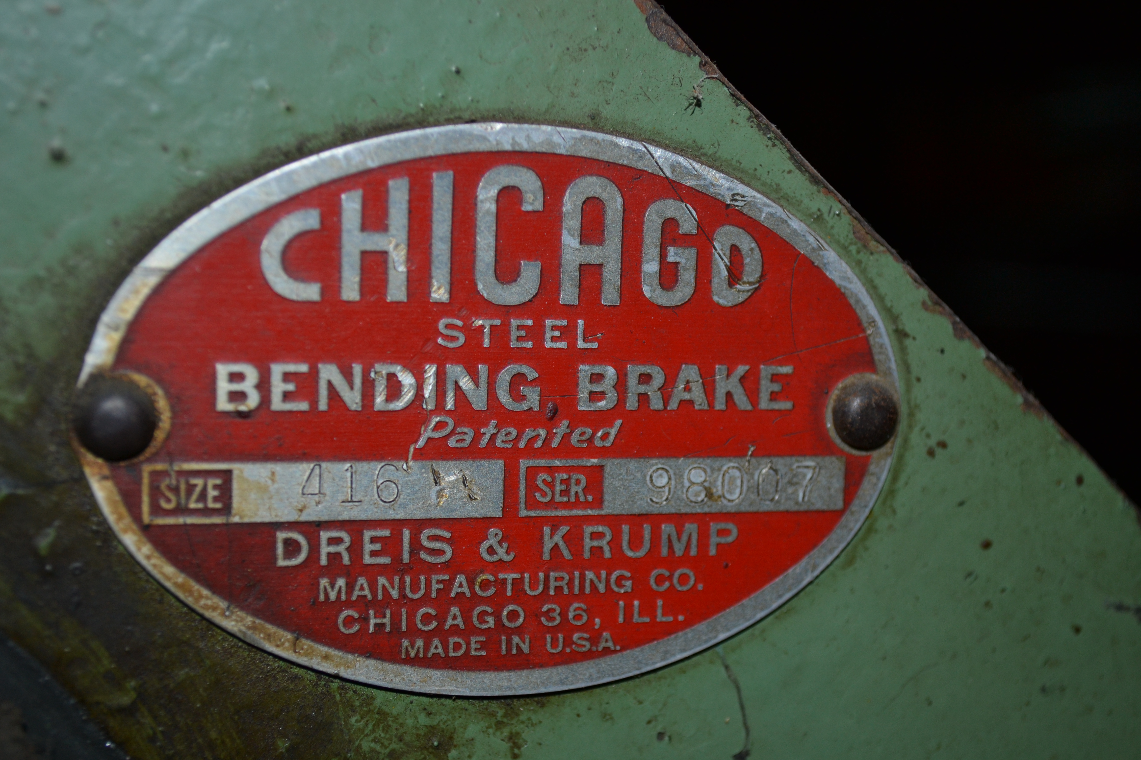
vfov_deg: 25.1
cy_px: 380
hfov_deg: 36.9
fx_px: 1711
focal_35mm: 54
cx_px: 570
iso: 250
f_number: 5
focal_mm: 36
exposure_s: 1/60
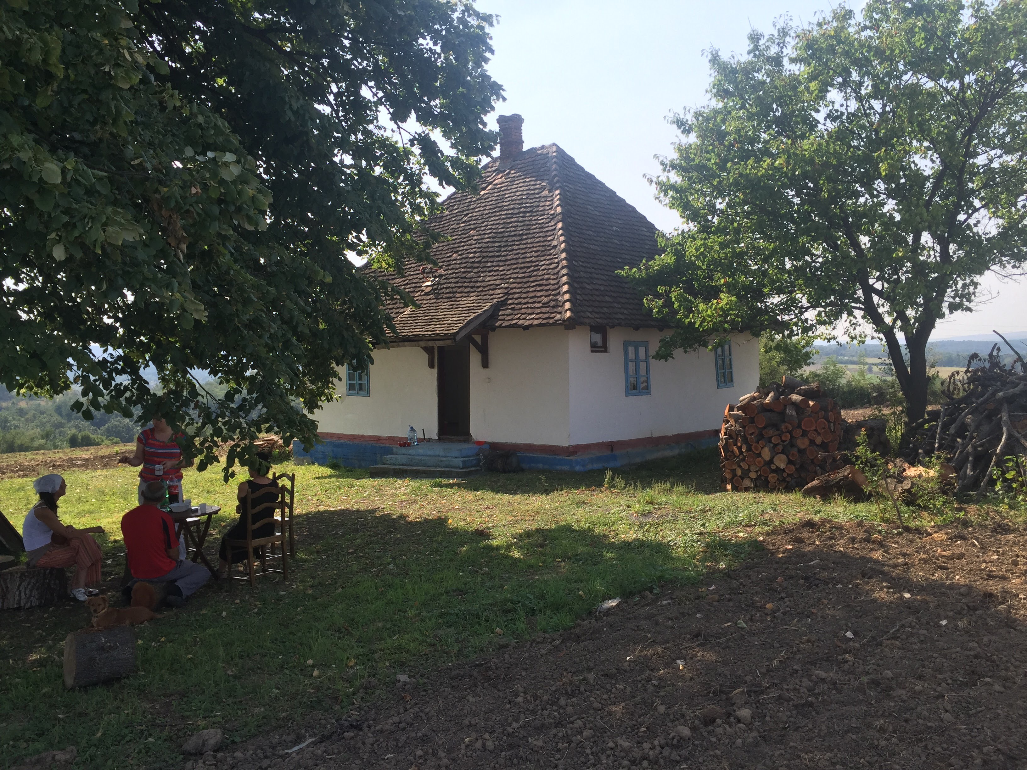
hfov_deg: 61.7
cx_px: 514
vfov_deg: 48.2
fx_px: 860
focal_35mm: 29
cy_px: 385
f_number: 2.2
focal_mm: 4.15
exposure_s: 1/989
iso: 32
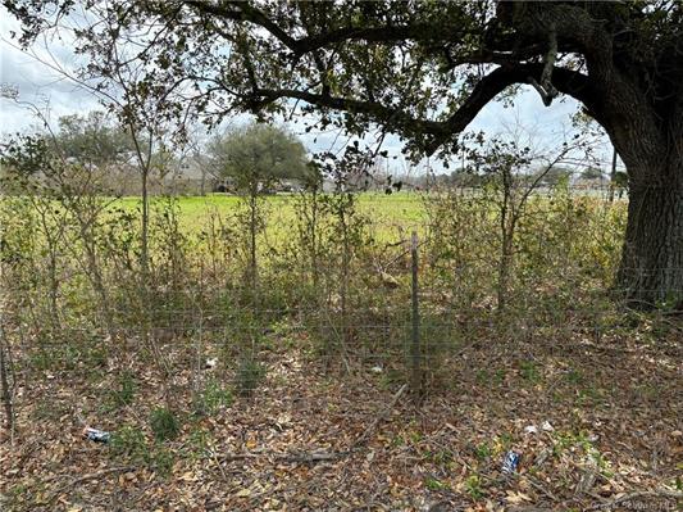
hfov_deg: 67.3
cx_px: 342
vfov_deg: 53.0
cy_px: 256
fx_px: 513
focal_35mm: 26
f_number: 1.6
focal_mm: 5.96
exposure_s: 1/1499
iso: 50
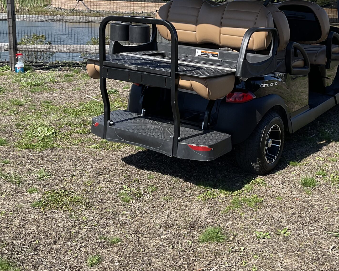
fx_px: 512
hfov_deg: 36.5
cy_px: 75
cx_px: 210
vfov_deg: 29.3
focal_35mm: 51
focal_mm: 3
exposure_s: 1/1076
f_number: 1.8
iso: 16
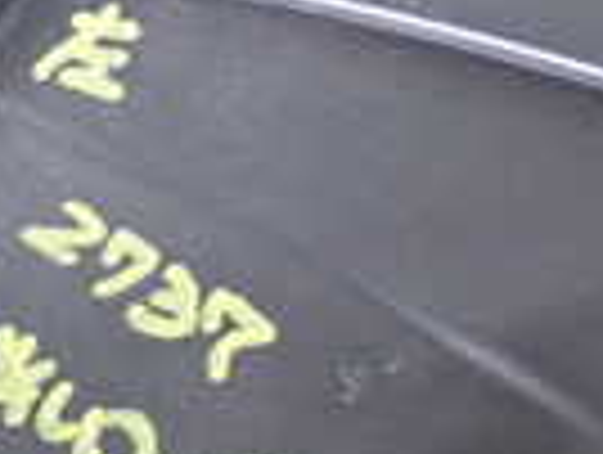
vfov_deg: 8.8
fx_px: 2967
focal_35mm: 170
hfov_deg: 11.6
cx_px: 450
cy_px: 238
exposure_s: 1/15
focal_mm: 6.83
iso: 800
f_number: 2.7
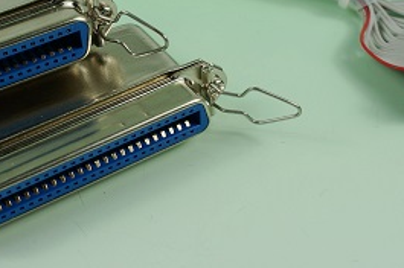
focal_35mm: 78
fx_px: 876
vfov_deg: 17.2
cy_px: 29
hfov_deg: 25.9
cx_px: 145
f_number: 7.1
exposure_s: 1/100
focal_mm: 23
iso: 100
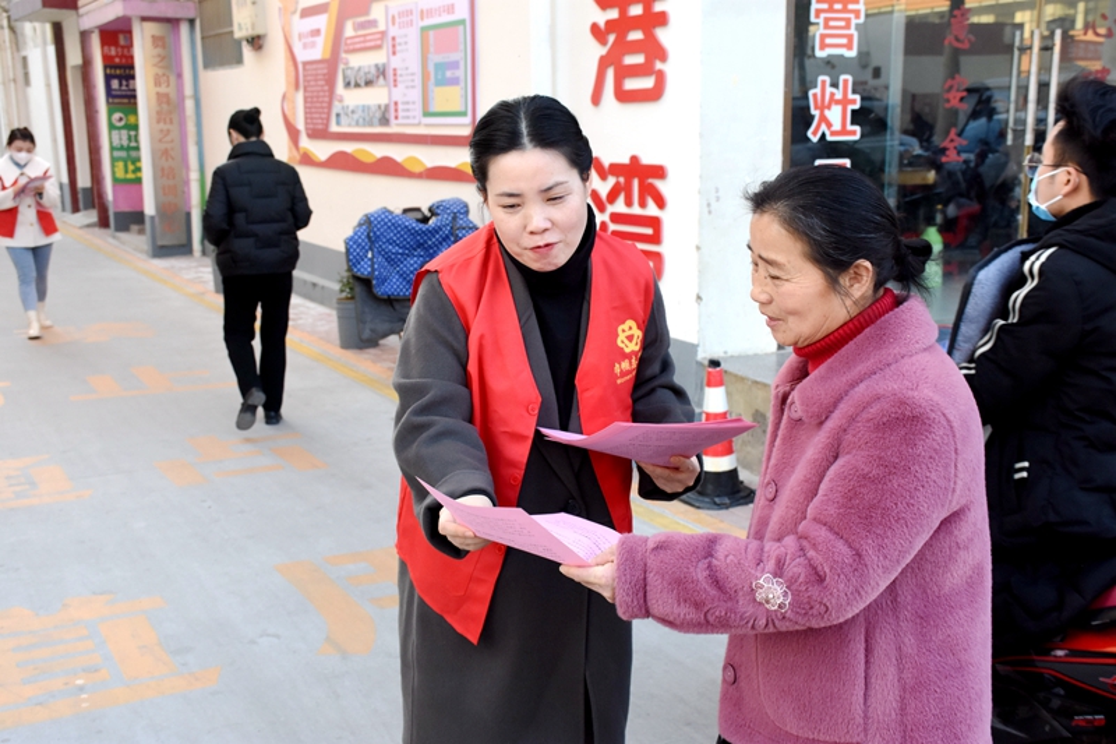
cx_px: 558
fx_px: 1395
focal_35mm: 45
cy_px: 372
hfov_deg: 43.6
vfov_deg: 29.9
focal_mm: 30
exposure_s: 1/200
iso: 800
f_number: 7.1
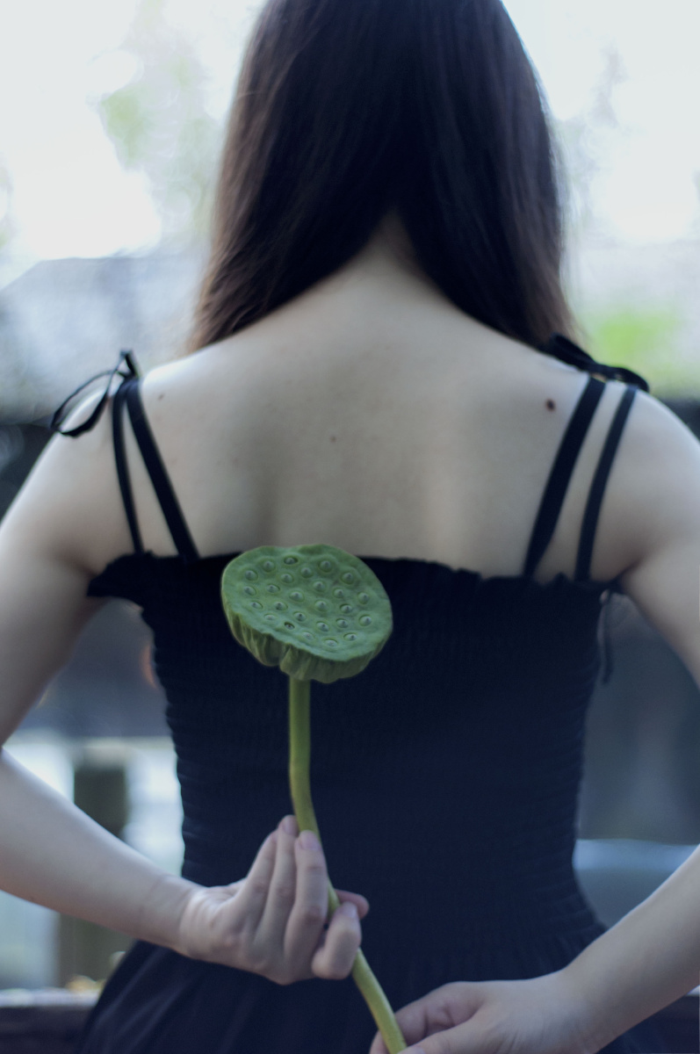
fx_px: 2193
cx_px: 350
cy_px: 527
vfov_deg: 27.0
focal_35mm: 75
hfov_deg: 18.1
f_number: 1.8
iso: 800
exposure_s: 1/320
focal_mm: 50
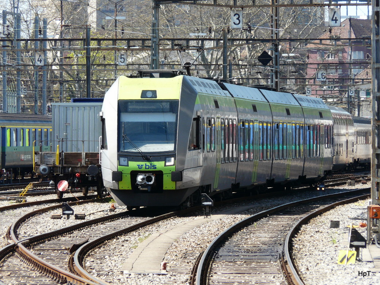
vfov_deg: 4.7
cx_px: 190
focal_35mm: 317
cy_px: 142
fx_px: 3480
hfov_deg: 6.3
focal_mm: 52.1
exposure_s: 1/250
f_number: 5
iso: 100
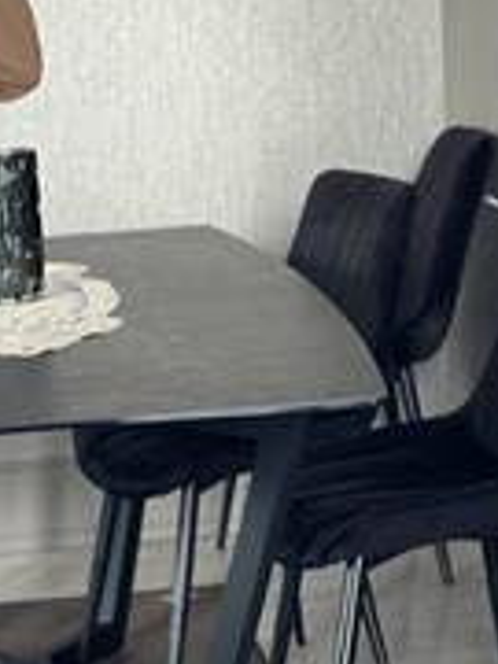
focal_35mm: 135
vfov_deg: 14.6
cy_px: 424
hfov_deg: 10.7
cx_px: -192
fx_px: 2590
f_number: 1.78
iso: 320
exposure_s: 1/60
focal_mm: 6.86
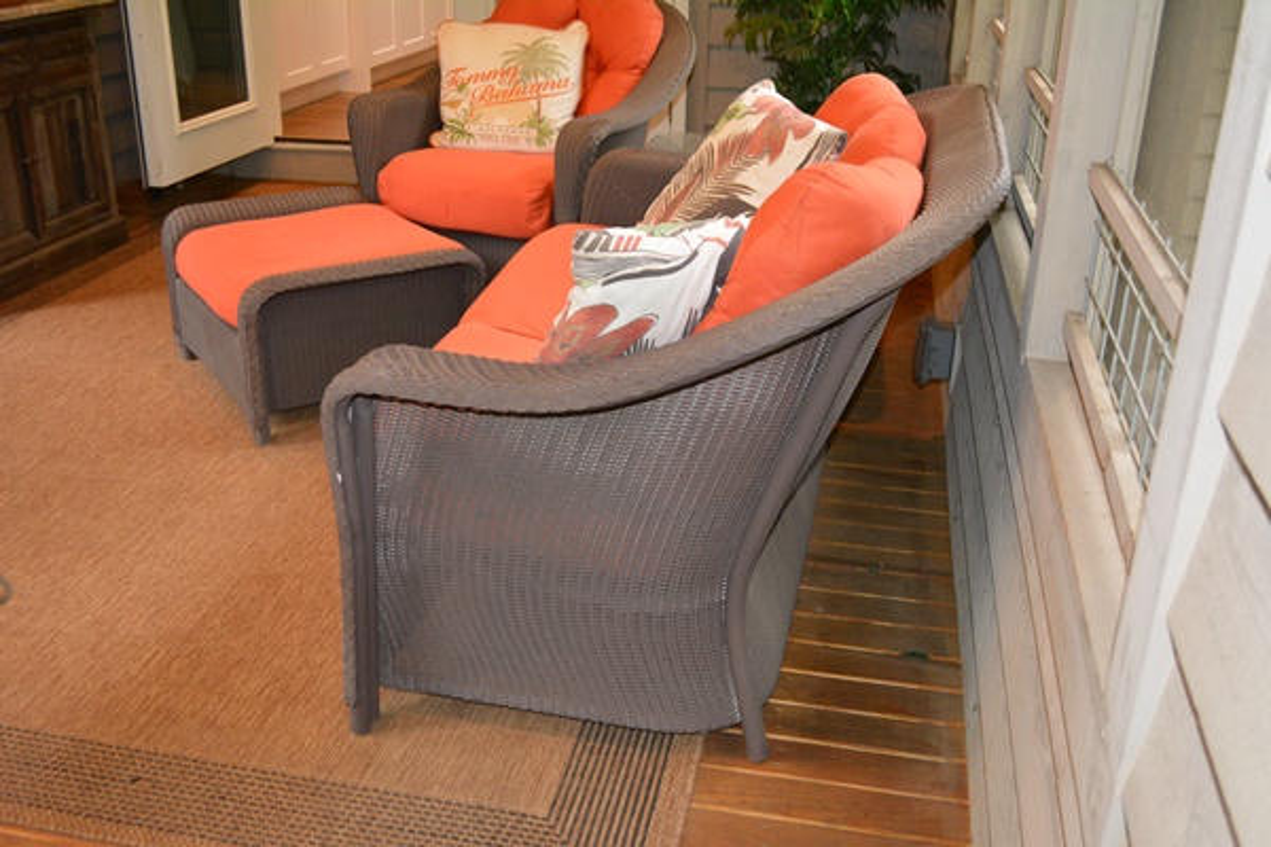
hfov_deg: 53.1
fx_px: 1271
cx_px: 636
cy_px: 424
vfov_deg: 36.9
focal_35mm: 36
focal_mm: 24
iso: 1600
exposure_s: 1/60
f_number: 4
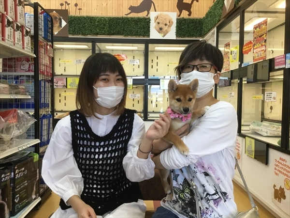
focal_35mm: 31
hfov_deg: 58.4
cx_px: 145
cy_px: 109
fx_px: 260
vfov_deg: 45.4
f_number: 2.4
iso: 32
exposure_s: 1/30
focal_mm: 3.3
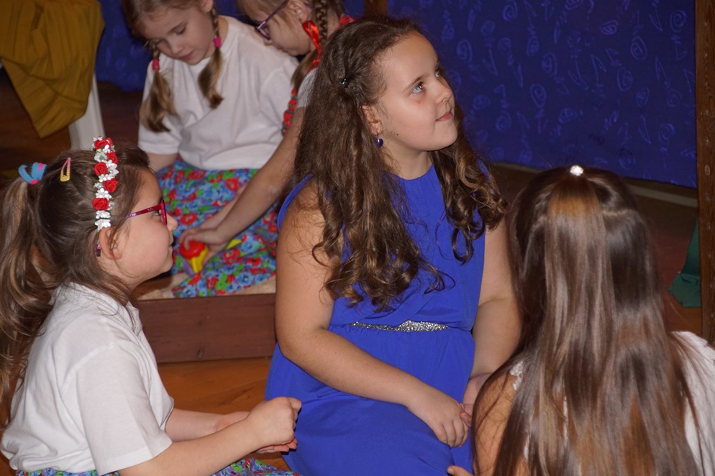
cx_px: 358
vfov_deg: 9.1
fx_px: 2998
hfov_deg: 13.6
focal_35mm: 151
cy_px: 238
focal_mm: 100
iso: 800
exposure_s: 1/60
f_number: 5.6
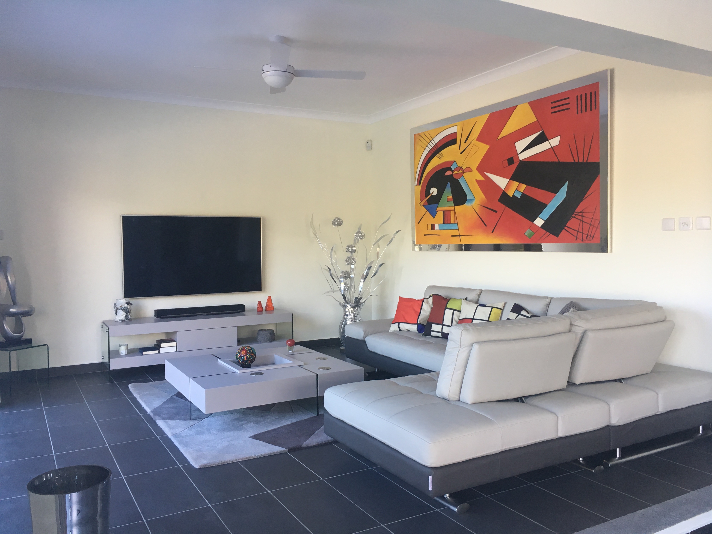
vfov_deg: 48.2
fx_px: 596
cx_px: 356
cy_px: 267
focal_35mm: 29
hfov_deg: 61.7
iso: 25
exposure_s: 1/33
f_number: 2.2
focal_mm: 4.15
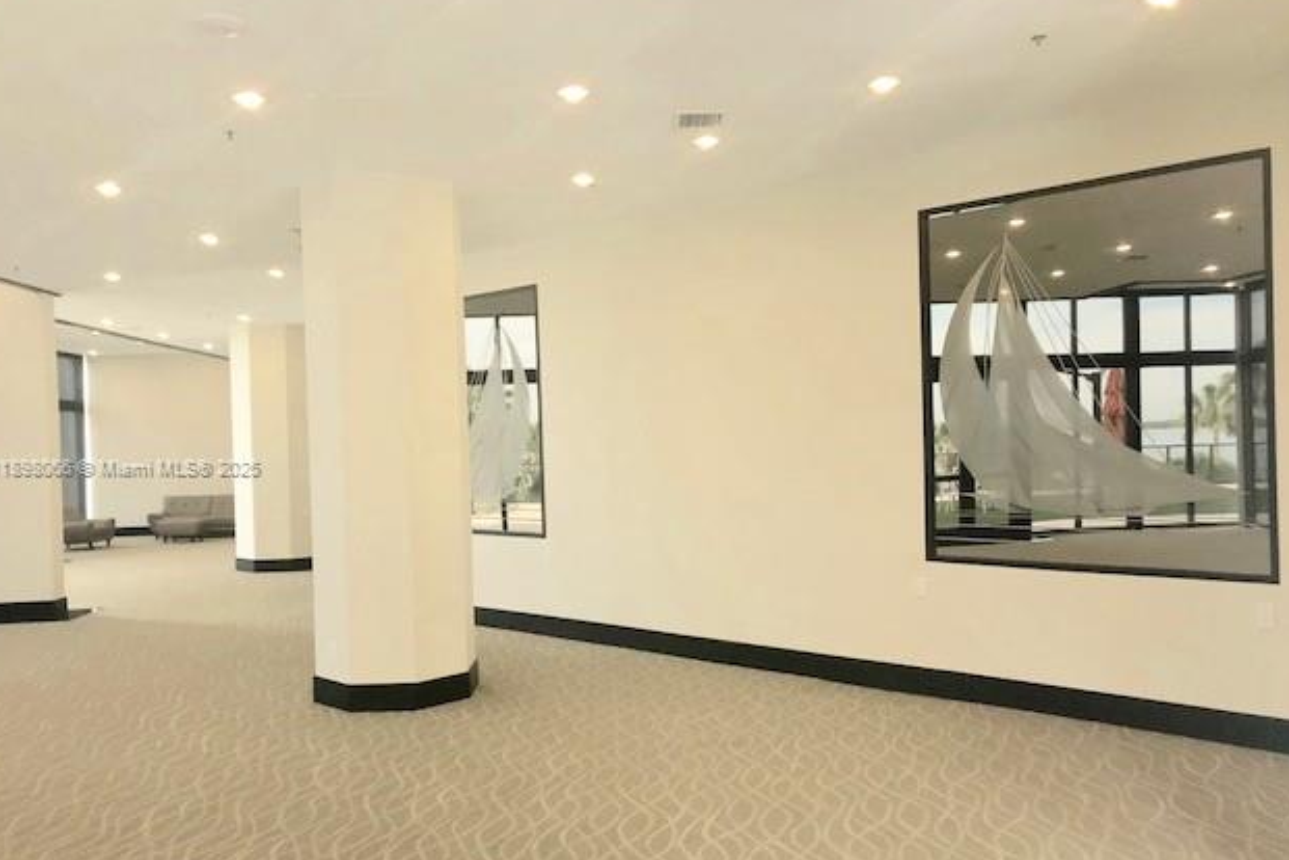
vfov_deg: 43.6
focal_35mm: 30
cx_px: 635
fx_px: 1074
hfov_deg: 61.9
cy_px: 469
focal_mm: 3.99
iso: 64
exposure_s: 1/120
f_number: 1.8
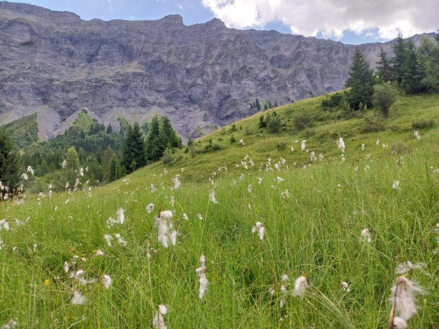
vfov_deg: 53.1
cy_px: 164
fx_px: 330
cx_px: 220
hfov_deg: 67.3
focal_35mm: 26
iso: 25
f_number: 1.8
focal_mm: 4
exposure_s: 1/273
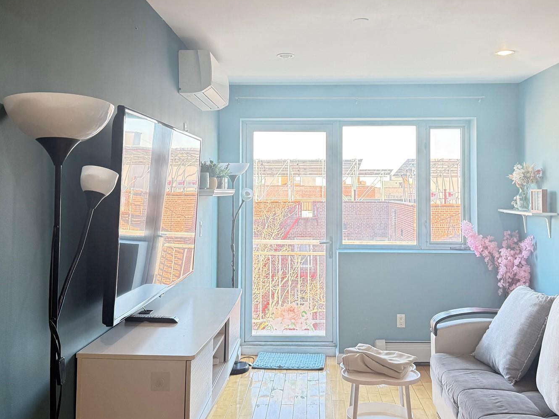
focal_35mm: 37
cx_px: 303
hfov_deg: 50.1
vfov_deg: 38.5
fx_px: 597
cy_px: 169
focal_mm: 6.76
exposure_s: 1/120
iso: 320
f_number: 1.78
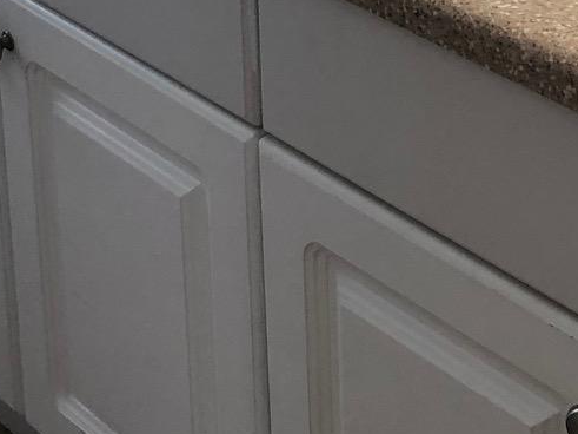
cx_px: 190
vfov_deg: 12.2
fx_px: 1920
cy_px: -225
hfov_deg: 17.1
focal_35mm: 115
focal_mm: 3.99
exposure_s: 1/30
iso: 25
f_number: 1.8
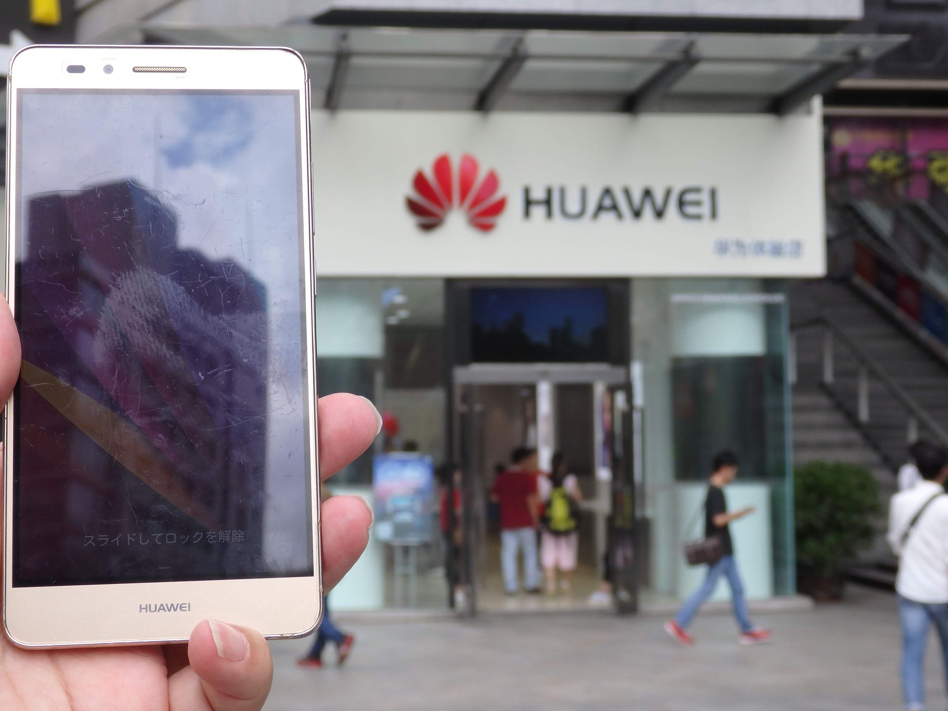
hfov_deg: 35.5
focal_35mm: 54
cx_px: 474
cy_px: 356
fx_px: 1479
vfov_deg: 27.0
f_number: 4.1
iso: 125
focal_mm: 9.8
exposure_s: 1/320
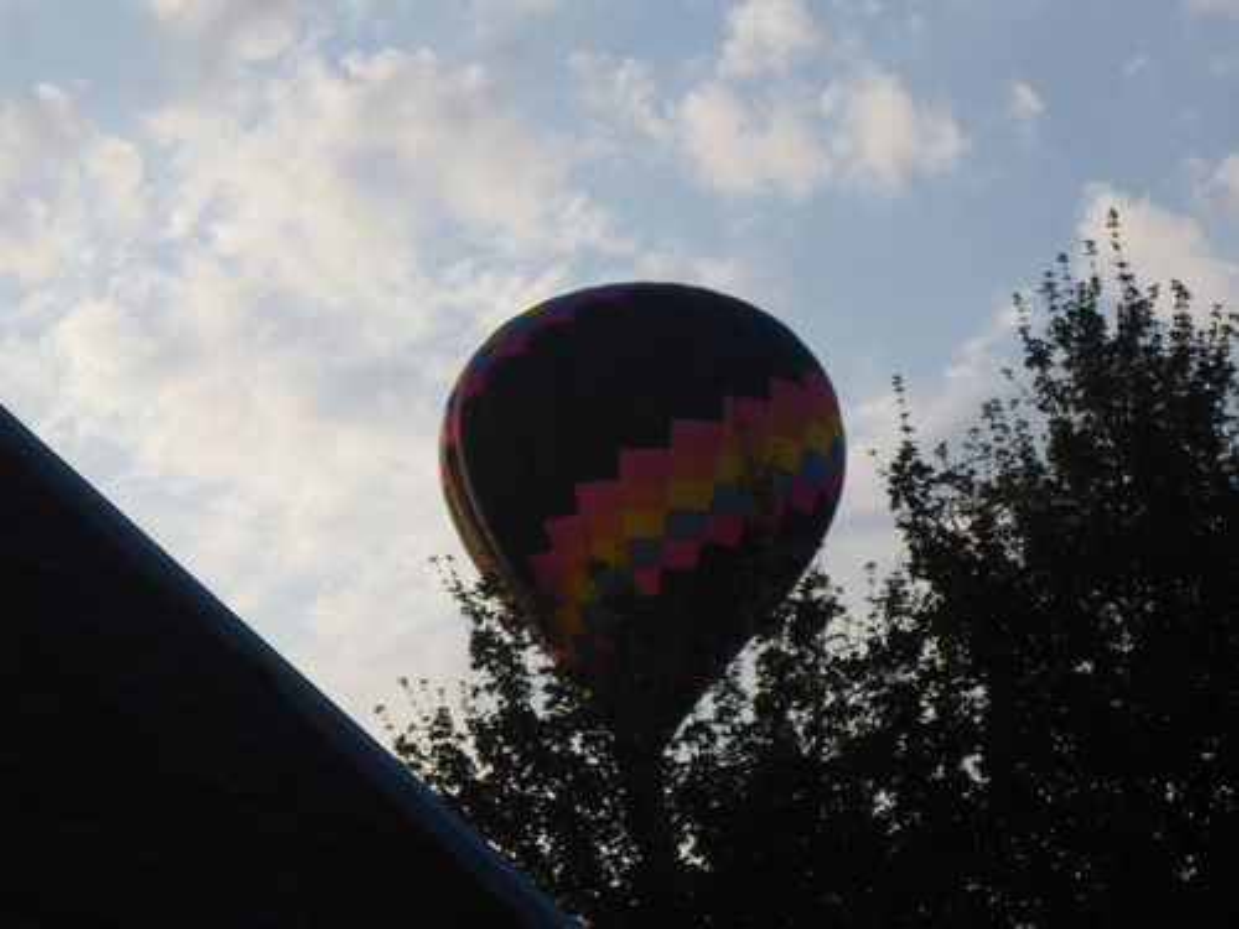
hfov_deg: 16.4
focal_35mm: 120
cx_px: 620
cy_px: 464
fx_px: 4295
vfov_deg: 12.3
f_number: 5.8
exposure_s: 1/320
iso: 80
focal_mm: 21.3
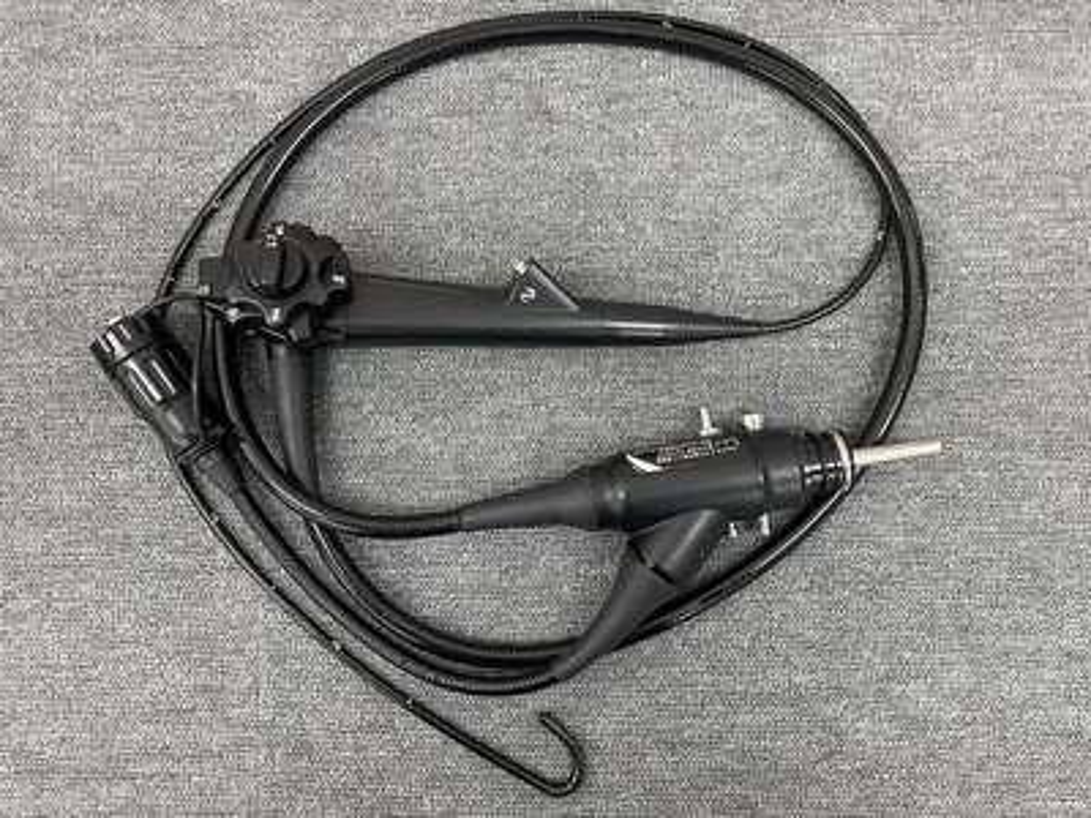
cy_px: 409
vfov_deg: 53.1
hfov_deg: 67.3
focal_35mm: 26
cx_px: 546
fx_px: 819
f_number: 1.6
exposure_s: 1/60
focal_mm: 4.2
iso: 100
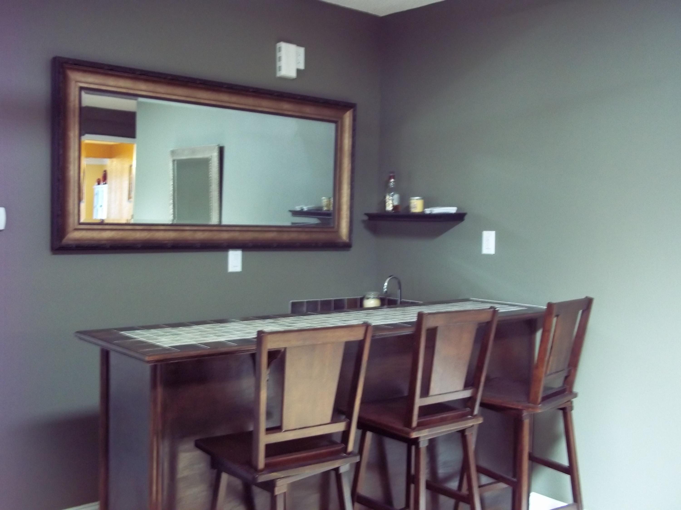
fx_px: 708
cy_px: 255
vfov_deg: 39.7
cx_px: 340
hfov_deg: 51.4
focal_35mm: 36
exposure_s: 1/8
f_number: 3.1
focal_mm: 6.5
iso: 311
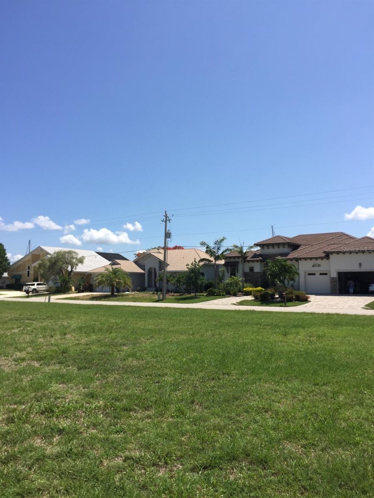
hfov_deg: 48.2
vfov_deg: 61.7
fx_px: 418
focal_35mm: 29
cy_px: 249
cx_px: 187
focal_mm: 4.15
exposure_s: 1/2475
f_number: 2.2
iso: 32
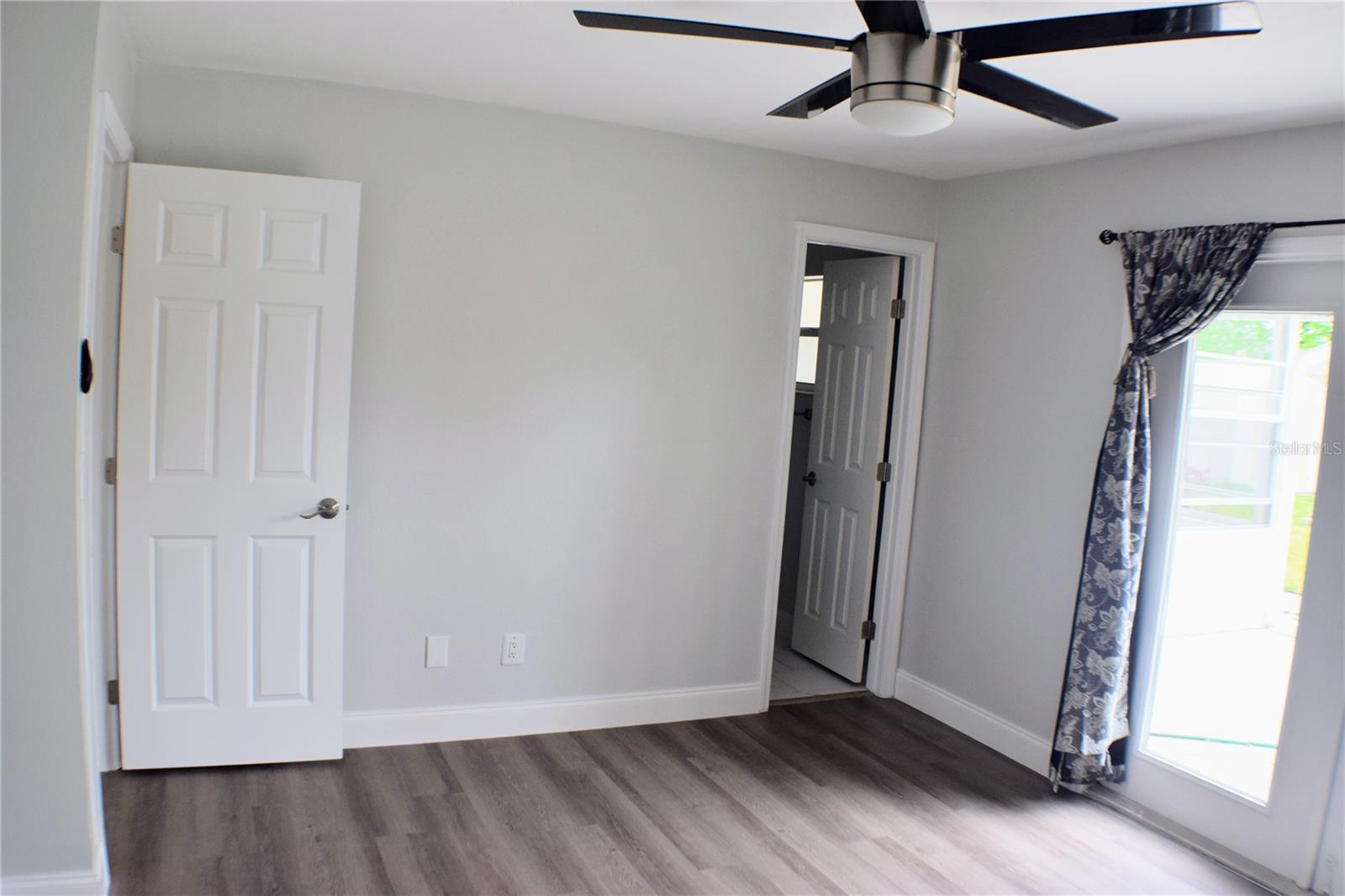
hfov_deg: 53.1
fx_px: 1345
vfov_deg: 36.9
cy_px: 448
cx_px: 672
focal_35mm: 36
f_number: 6.3
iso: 400
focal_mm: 24
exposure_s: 1/160
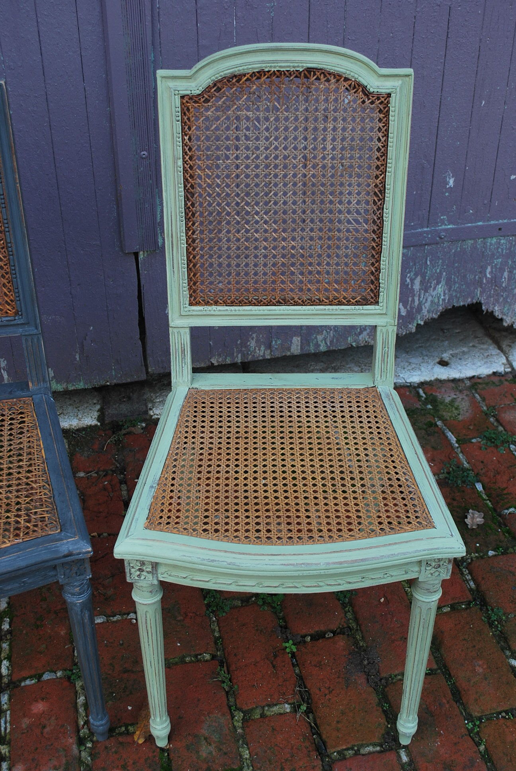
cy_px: 386
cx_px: 258
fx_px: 965
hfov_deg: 29.9
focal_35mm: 45
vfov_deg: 43.6
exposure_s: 1/100
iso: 200
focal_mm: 30
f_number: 5
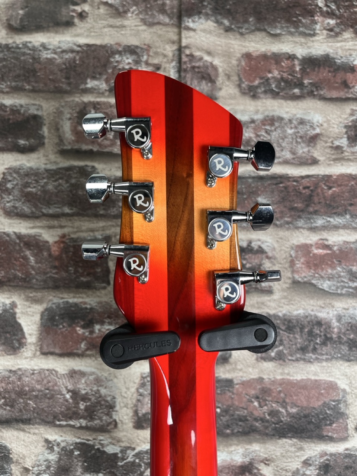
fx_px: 358
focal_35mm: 26
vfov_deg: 67.3
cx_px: 178
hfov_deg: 53.1
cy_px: 238
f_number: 1.6
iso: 80
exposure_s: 1/121
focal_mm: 5.1
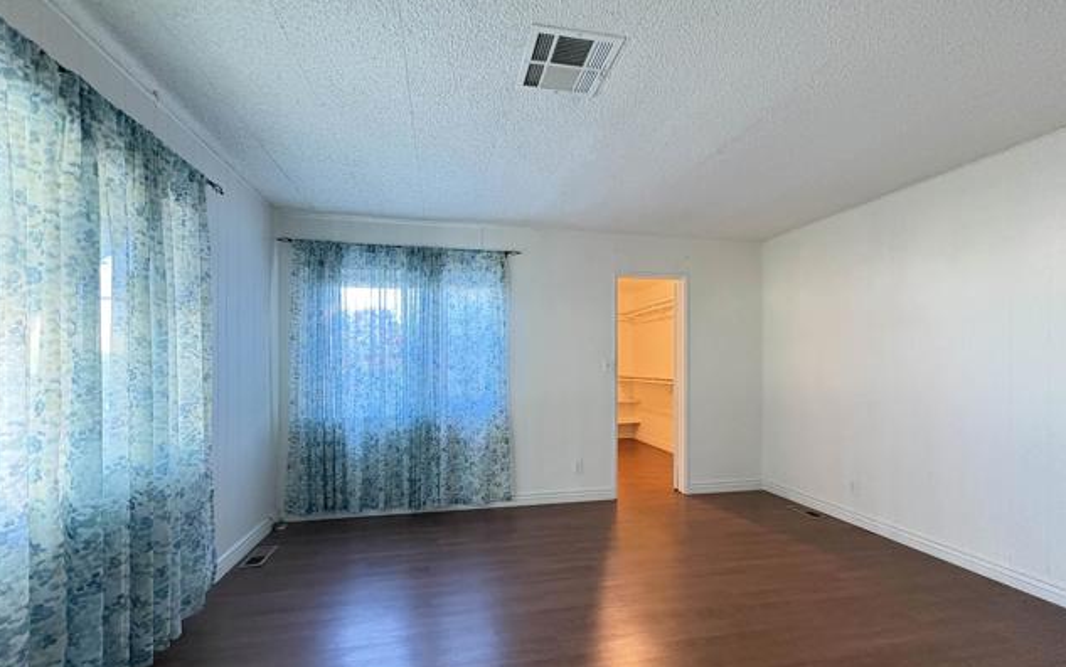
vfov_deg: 74.7
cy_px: 364
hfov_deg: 101.4
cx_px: 530
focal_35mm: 15
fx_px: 436
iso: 800
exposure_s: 1/46
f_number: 2.2
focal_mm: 2.22
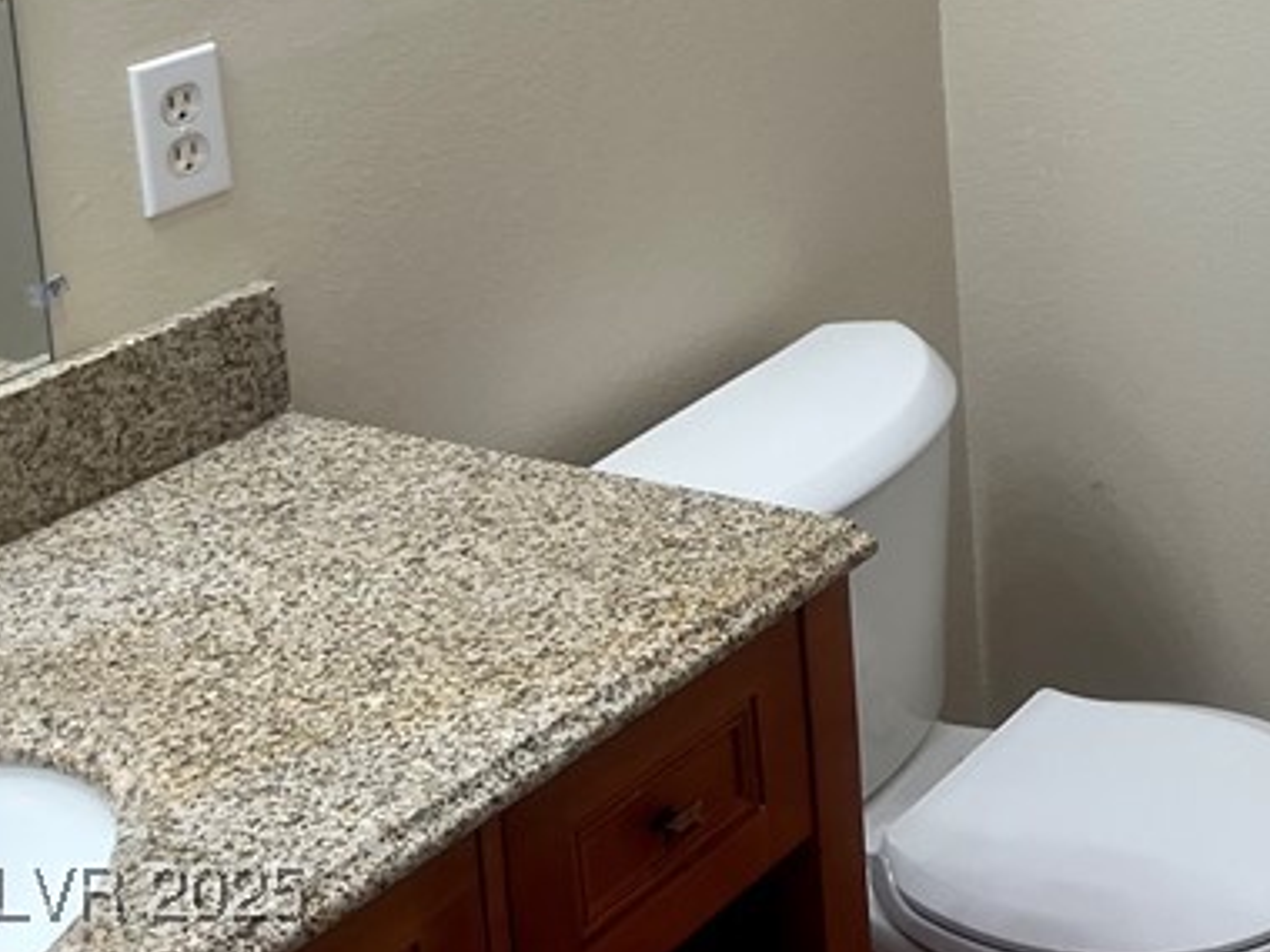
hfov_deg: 24.1
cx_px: 1678
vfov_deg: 19.3
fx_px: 2568
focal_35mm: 70
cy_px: -317
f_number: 1.5
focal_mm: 5.7
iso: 50
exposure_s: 1/120
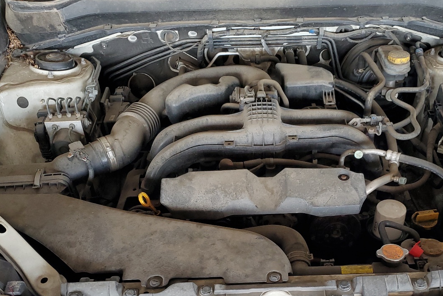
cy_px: 248
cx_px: 271
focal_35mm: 41
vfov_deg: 31.6
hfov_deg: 47.1
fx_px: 505
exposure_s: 1/120
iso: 80
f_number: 1.5
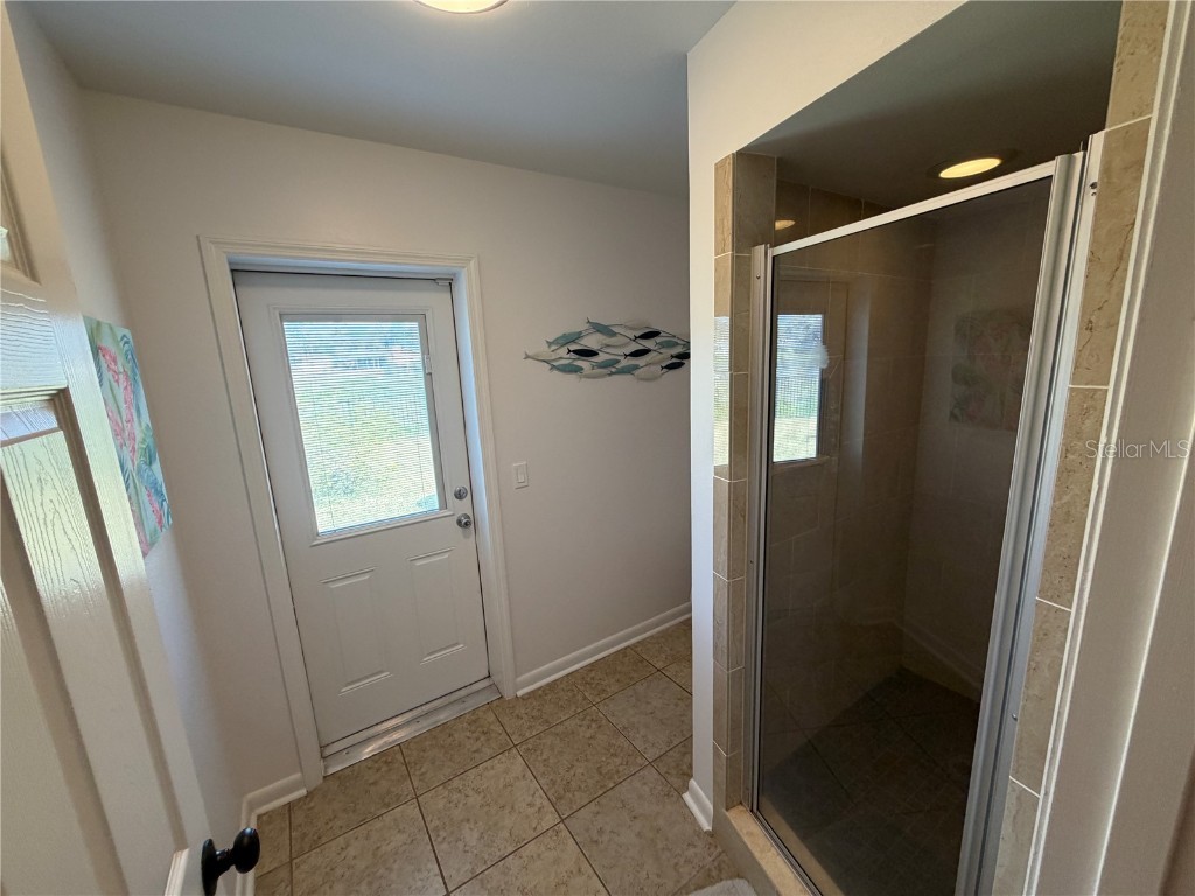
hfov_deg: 102.1
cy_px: 448
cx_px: 598
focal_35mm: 14
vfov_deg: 85.7
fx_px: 483
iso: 200
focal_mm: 2.22
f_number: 2.2
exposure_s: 1/120
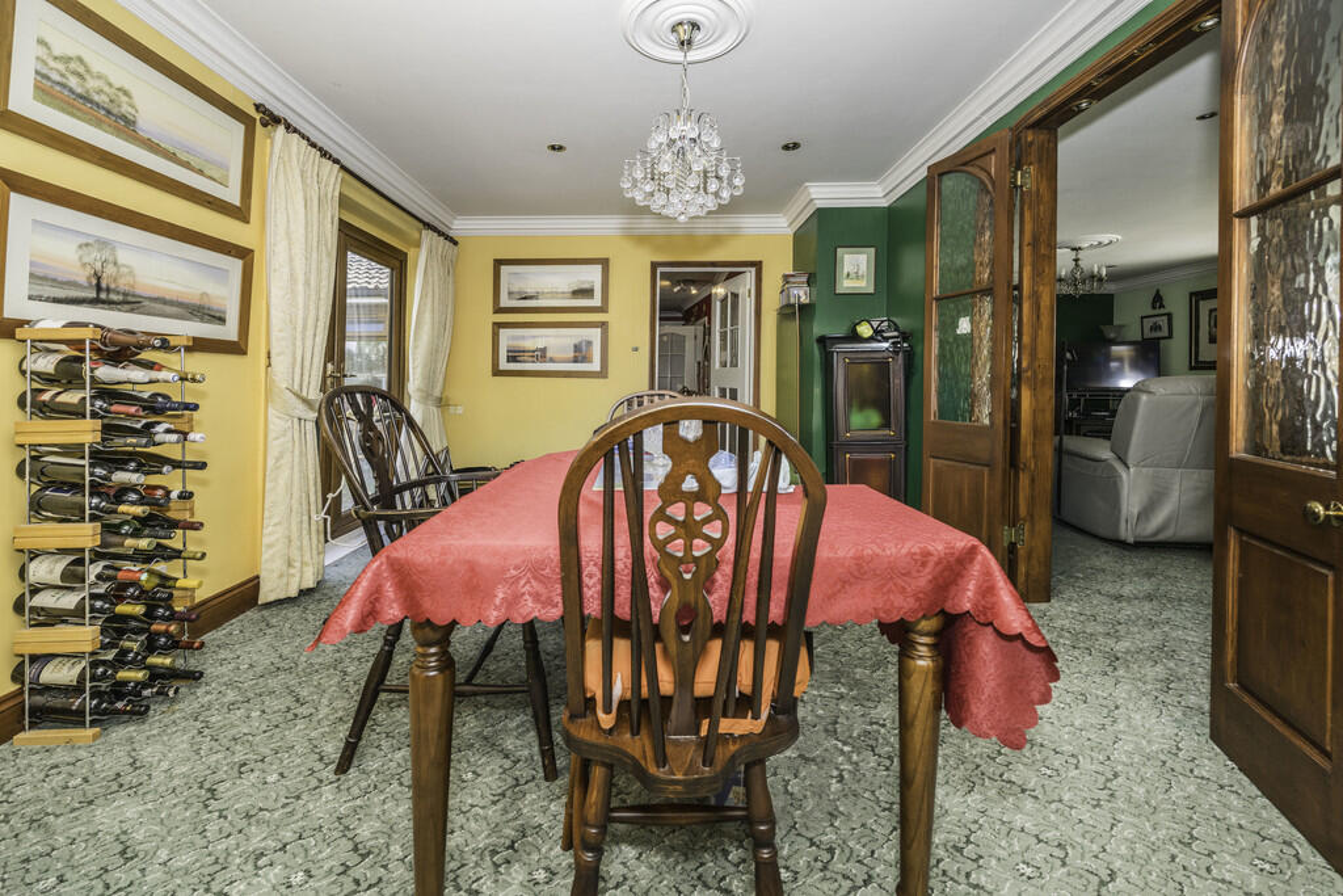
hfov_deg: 104.2
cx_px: 672
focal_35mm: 14
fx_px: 522
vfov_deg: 81.2
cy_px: 448
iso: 320
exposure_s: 1/125
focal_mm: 14
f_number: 7.1
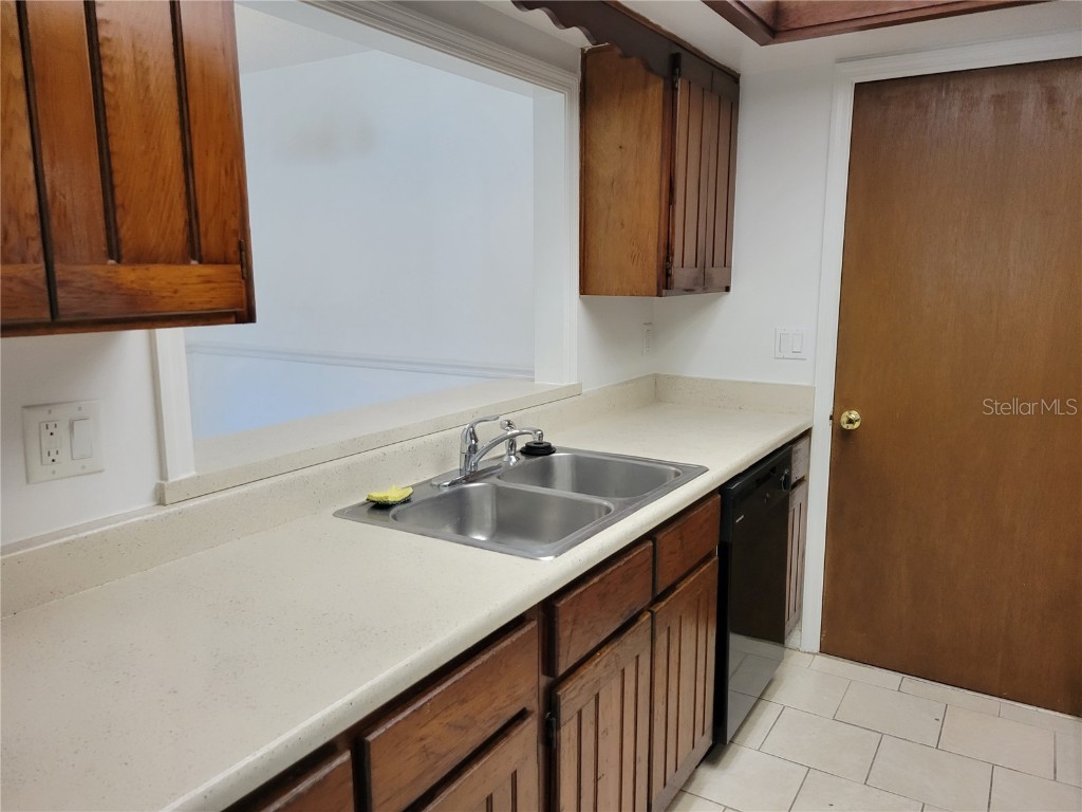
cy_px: 406
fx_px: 813
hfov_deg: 67.3
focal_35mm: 26
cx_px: 541
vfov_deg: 53.1
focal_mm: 5.4
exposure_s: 1/120
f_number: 1.8
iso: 320
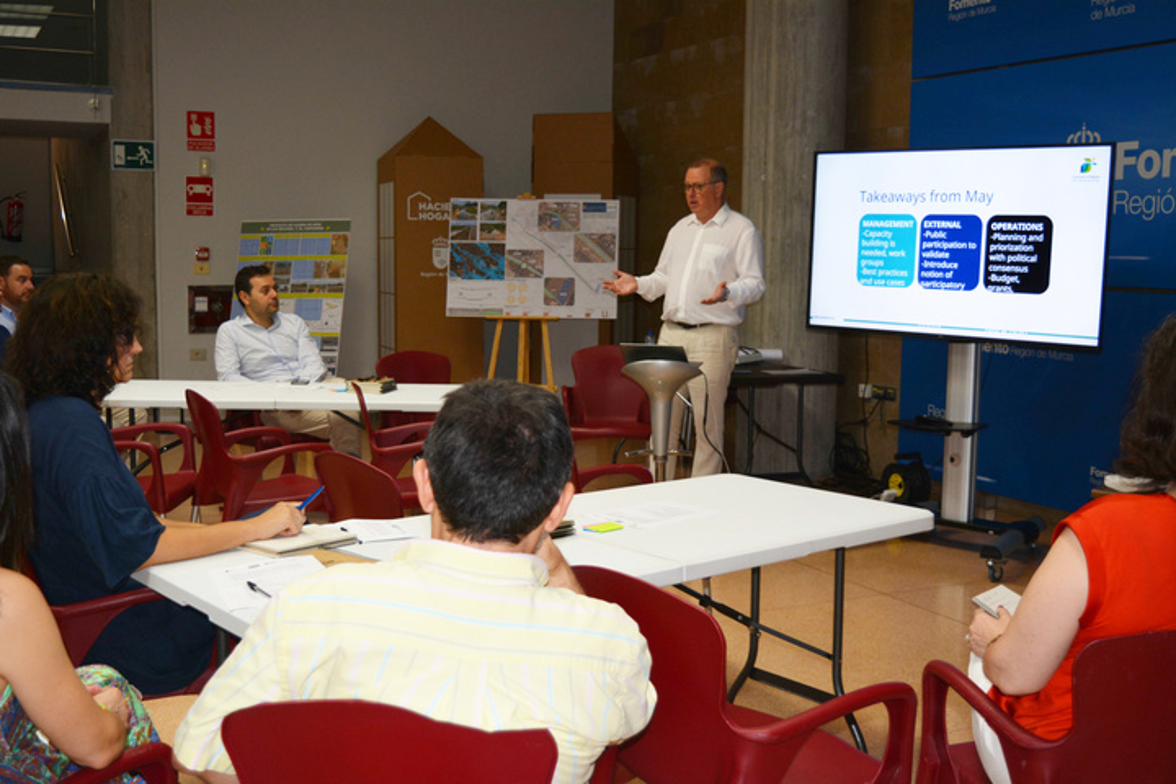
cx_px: 588
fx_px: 1323
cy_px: 392
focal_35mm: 40
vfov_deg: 33.0
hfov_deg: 47.9
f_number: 4
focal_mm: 27
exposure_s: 1/80
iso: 400
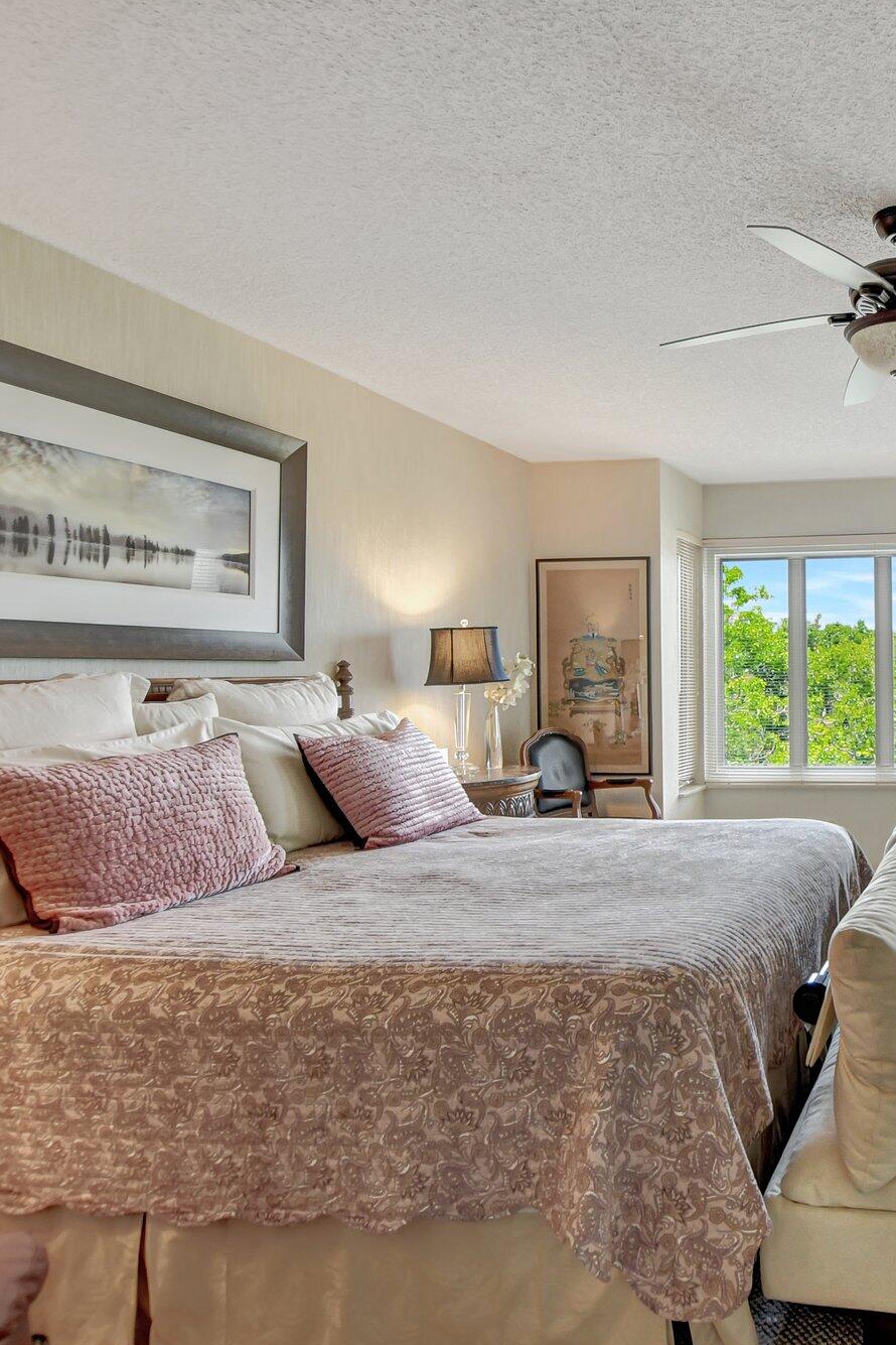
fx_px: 859
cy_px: 680
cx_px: 886
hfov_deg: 46.6
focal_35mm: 23
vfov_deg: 76.1
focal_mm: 10
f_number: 8
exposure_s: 1/20
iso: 1000
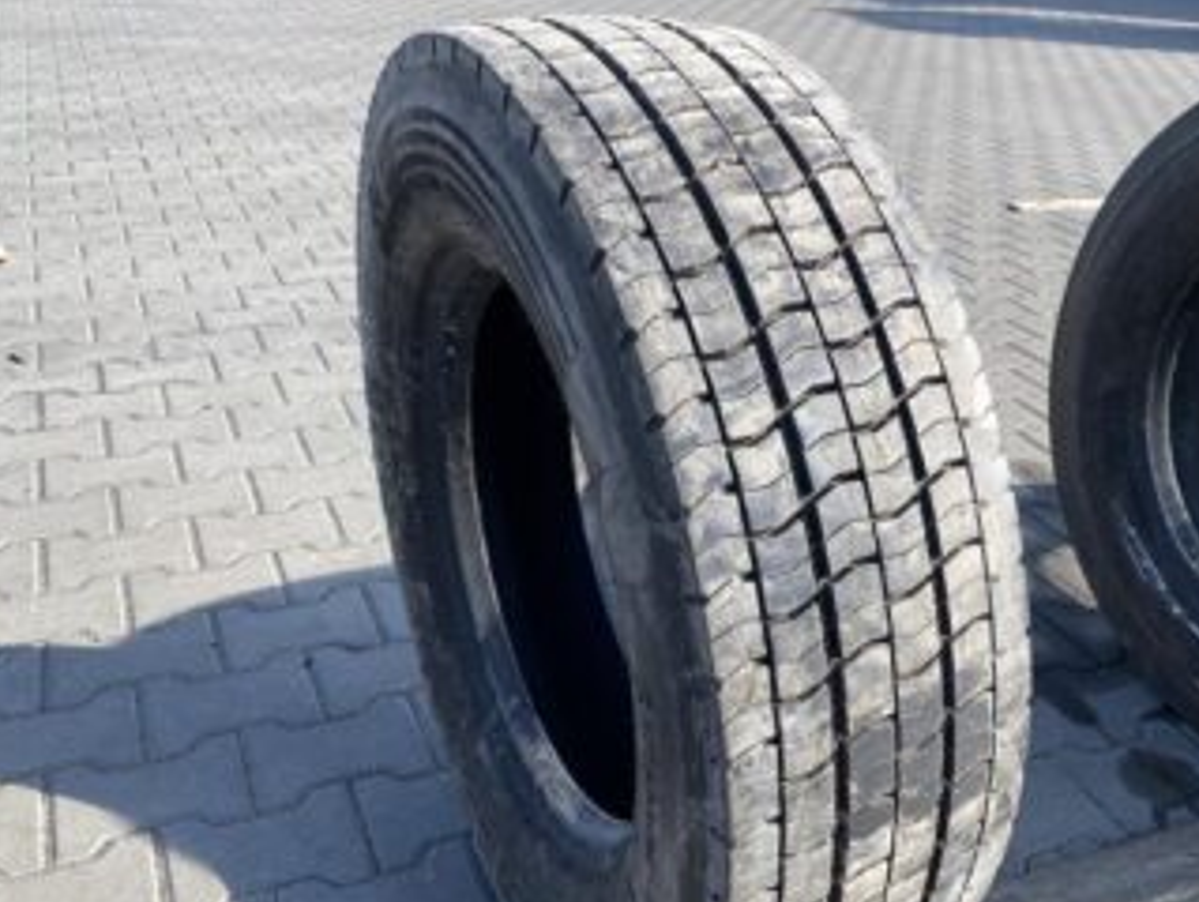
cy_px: 528
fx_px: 1214
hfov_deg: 51.9
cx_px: 763
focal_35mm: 35
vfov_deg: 40.6
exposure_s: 1/833
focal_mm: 4.25
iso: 32
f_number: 1.8
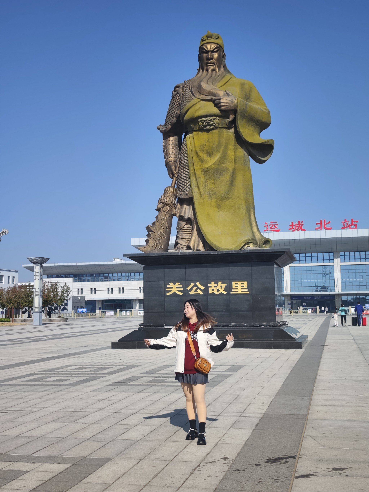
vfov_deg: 73.9
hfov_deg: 58.9
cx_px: 184
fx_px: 327
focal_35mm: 23
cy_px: 246
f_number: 1.9
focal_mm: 8.7
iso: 50
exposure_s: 1/2500
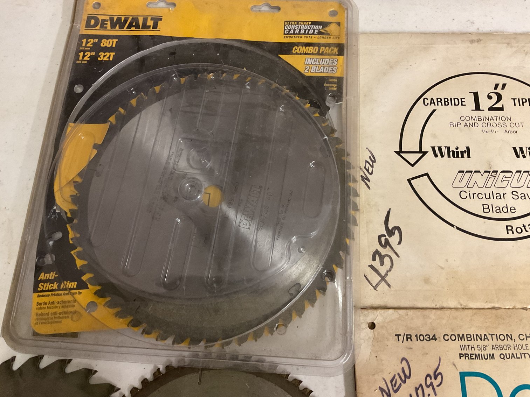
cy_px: 198
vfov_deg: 48.2
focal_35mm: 29
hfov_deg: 61.7
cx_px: 265
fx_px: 444
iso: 320
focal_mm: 3
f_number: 1.8
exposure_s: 1/40
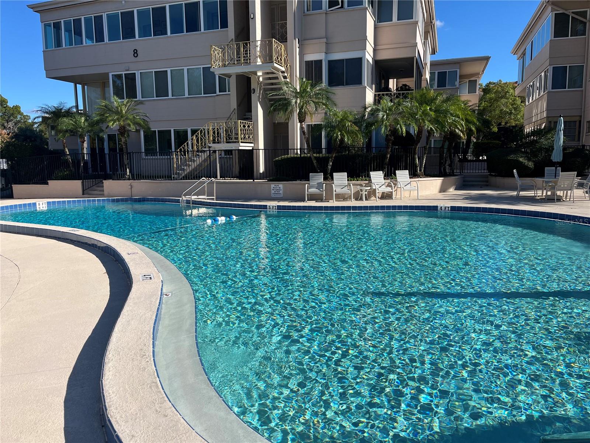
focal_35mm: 26
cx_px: 295
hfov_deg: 67.3
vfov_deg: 53.1
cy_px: 222
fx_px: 443
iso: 50
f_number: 1.6
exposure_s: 1/3876
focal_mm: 5.1
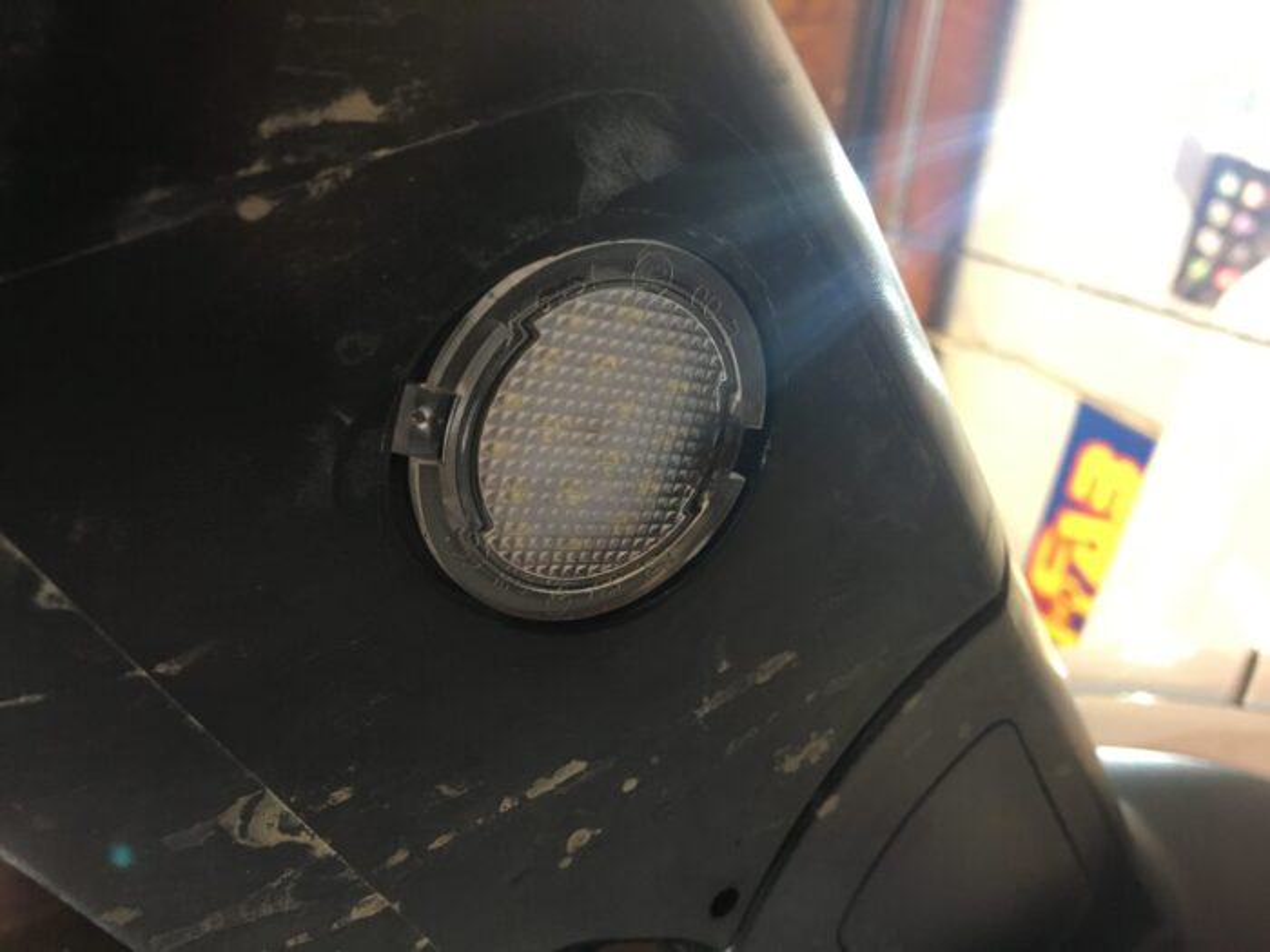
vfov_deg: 48.2
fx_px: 1064
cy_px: 476
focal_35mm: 29
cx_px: 635
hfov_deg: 61.7
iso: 125
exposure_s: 1/30
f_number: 2.2
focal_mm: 4.15
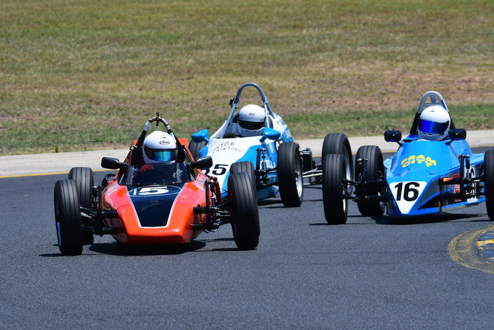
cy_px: 165
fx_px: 7824
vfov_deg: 2.4
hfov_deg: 3.6
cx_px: 247
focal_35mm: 570
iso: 320
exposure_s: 1/640
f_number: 11
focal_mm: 380
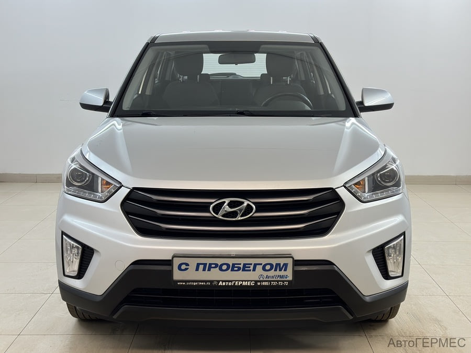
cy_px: 176
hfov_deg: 39.7
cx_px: 236
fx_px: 653
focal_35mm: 48
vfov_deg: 30.3
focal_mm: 6.86
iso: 100
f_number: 1.78
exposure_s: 1/100
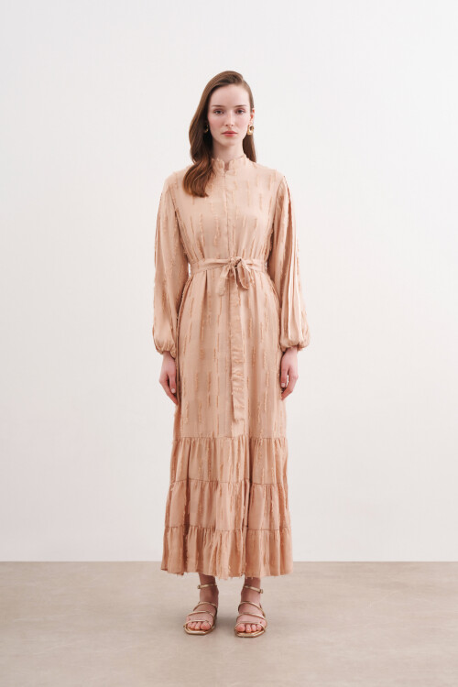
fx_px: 1050
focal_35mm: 55
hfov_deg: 24.6
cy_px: 344
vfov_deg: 36.2
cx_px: 229
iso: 400
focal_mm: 55
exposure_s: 1/160
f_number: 11
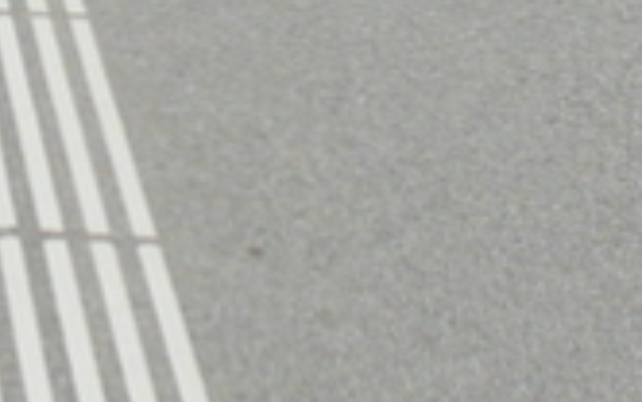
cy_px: -1001
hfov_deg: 10.1
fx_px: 3239
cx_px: -835
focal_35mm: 185
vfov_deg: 6.2
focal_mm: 4.7
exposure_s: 1/320
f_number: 5.6
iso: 100
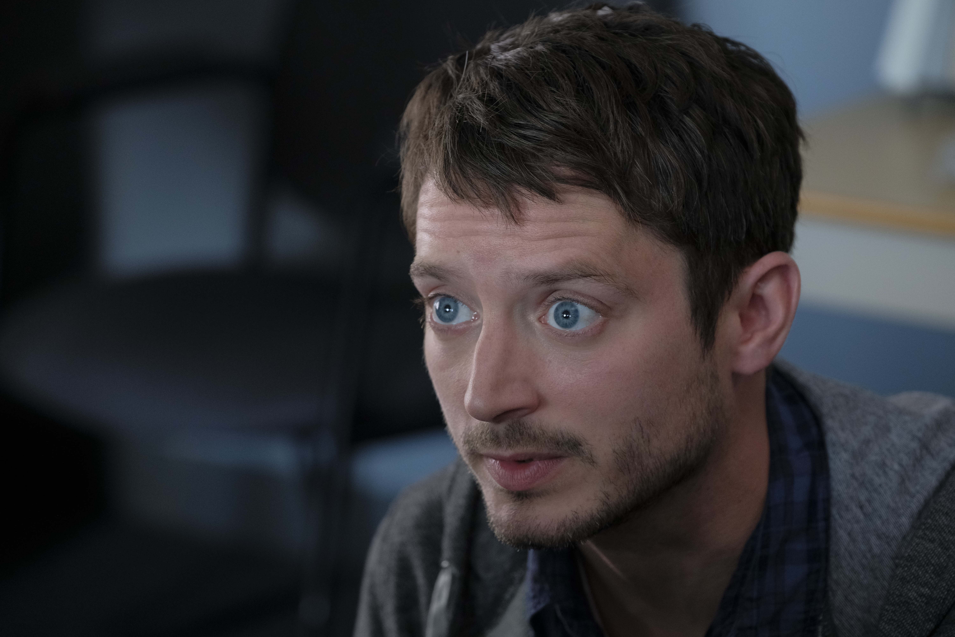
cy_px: 318
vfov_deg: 8.6
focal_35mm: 159
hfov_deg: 12.9
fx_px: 4218
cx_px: 478
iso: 1600
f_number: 3.6
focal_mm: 106
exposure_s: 1/100
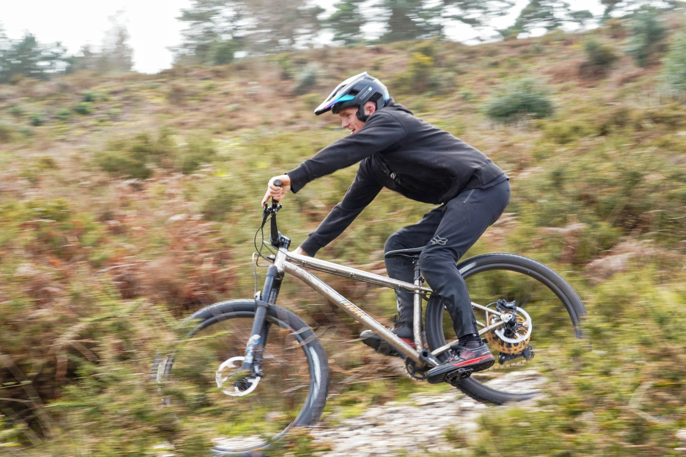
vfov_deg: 23.0
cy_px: 228
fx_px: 1124
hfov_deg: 33.9
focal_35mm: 59
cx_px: 343
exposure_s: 1/160
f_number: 16
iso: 2000
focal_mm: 59
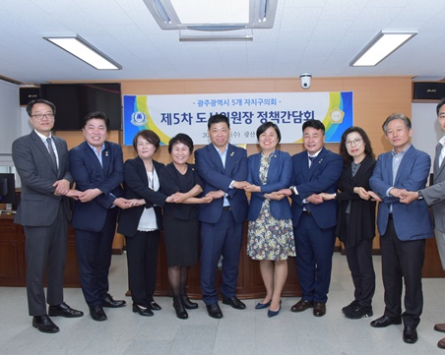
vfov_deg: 45.8
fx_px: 421
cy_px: 177
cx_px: 244
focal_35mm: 32
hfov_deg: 55.6
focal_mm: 28
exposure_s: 1/125
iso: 3200
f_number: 8
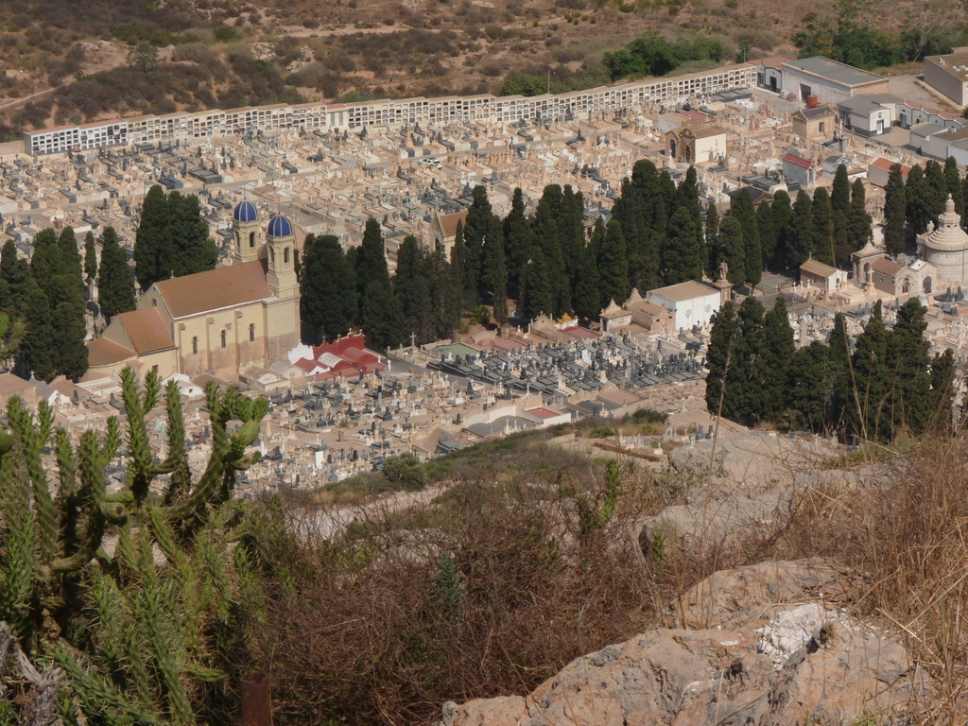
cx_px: 484
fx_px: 5145
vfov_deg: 8.1
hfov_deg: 10.7
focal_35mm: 184
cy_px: 363
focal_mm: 32.7
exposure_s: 1/320
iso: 80
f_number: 8
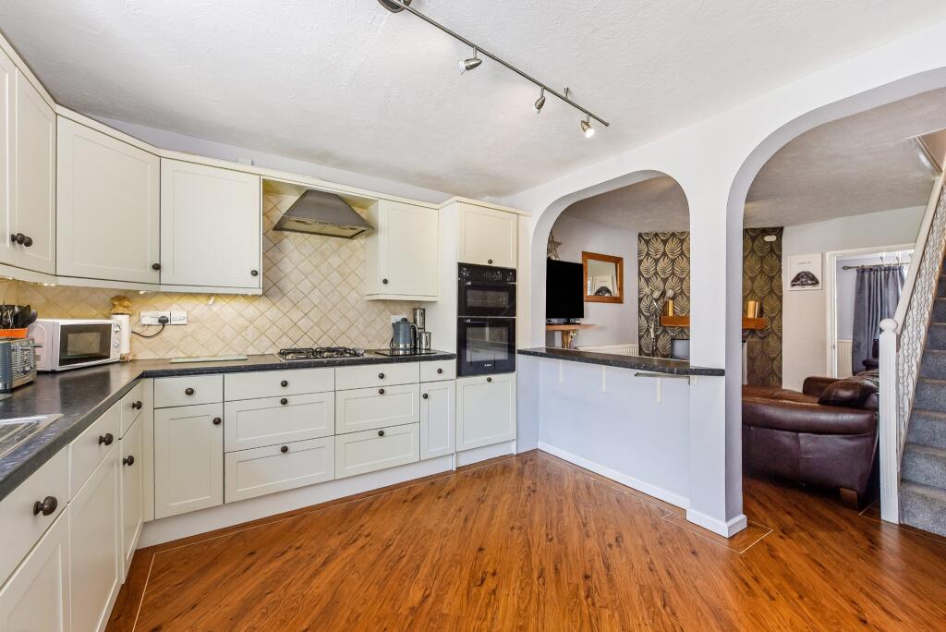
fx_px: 368
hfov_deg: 104.2
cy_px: 316
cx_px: 473
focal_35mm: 14
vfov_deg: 81.3
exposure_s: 1/15
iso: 400
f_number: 8
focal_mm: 14
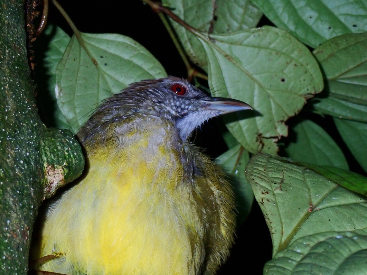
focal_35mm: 100
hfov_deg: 19.6
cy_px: 138
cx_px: 184
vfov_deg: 14.8
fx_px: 1060
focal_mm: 18
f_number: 6.3
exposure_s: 1/200
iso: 200
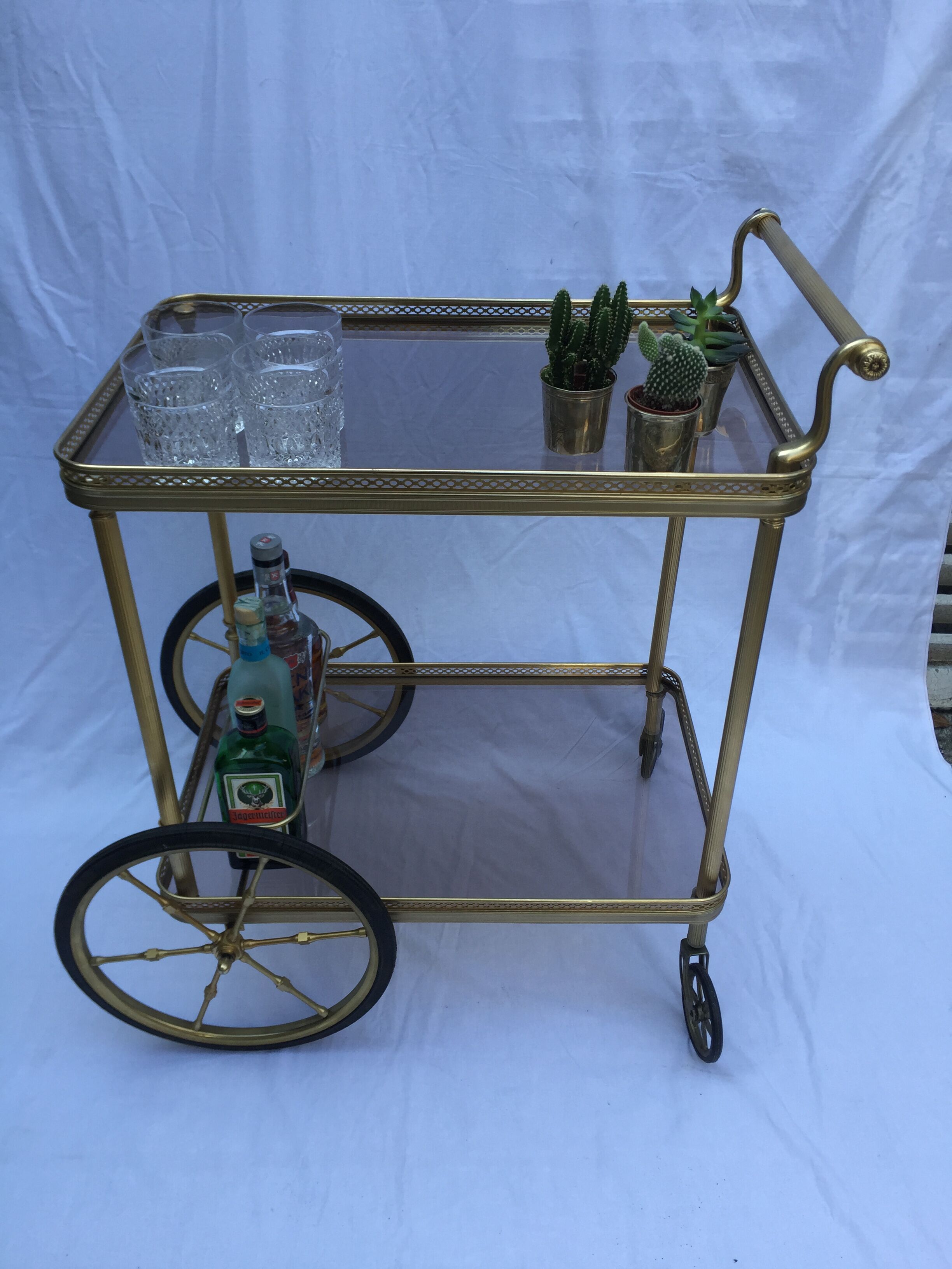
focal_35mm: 29
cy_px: 634
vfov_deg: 61.7
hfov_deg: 48.2
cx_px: 476
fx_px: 1063
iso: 32
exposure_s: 1/215
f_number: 2.2
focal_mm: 4.15
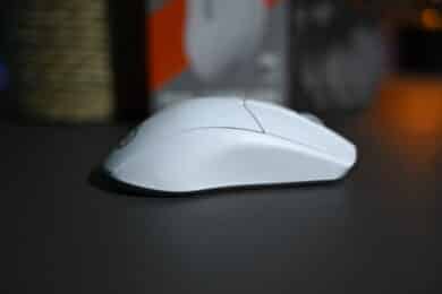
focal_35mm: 57
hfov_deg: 35.1
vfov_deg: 23.8
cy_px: 147
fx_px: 700
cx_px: 221
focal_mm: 57
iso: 320
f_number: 2.8
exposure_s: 1/800
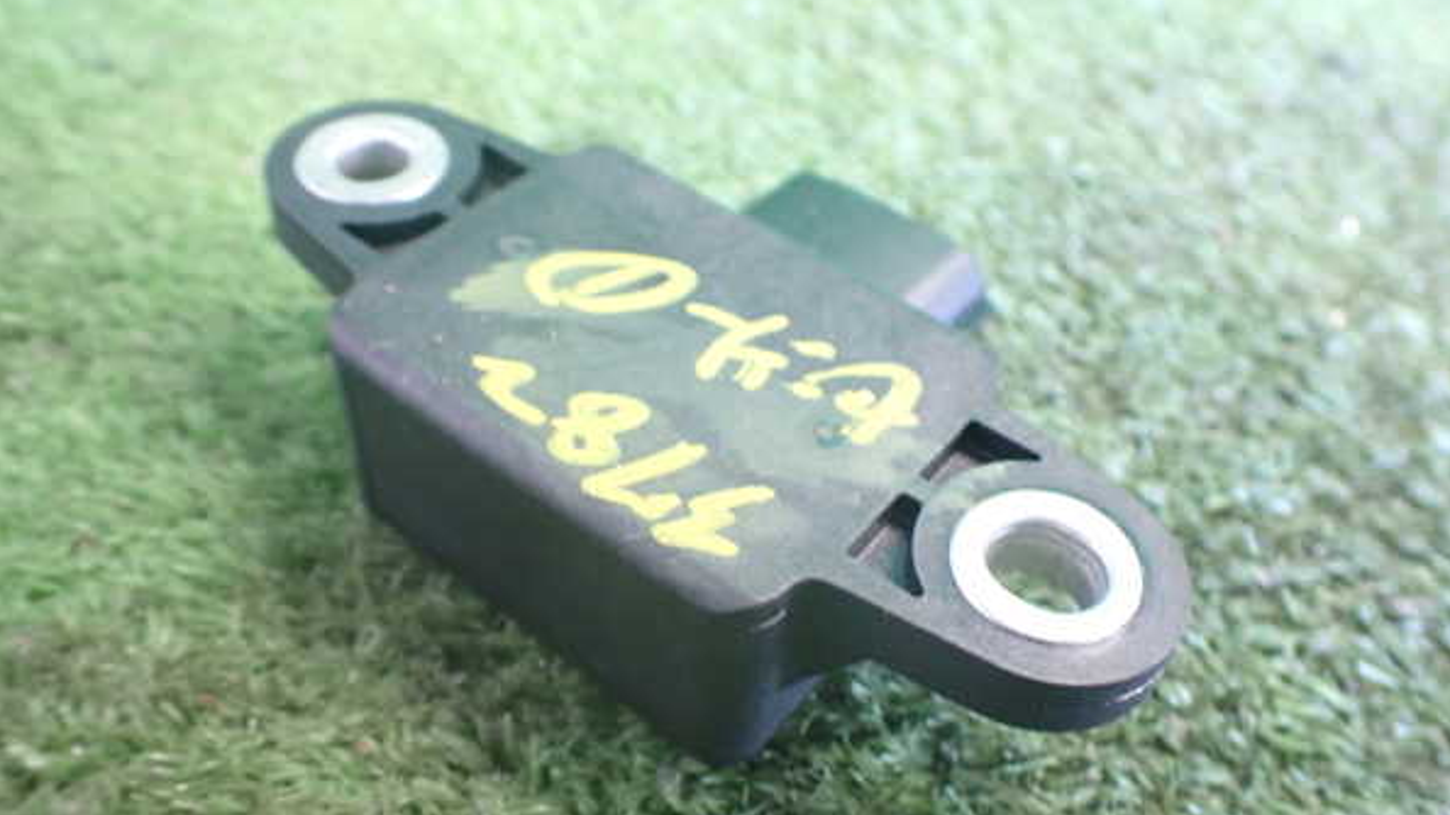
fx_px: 1269
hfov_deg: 59.5
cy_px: 432
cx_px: 725
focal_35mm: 33
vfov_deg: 35.6
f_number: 2.3
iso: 1000
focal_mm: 5.4
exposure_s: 1/30
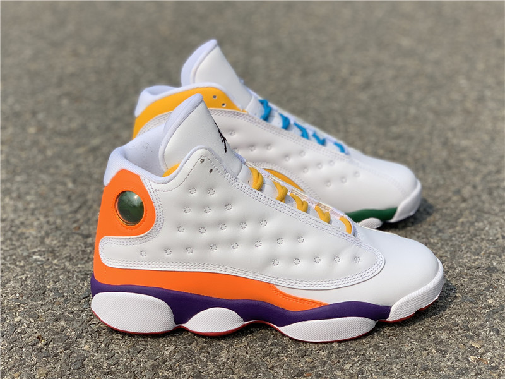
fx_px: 759
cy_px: 190
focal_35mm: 52
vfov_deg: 28.0
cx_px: 252
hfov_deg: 36.8
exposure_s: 1/1497
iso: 16
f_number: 2.4
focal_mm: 6
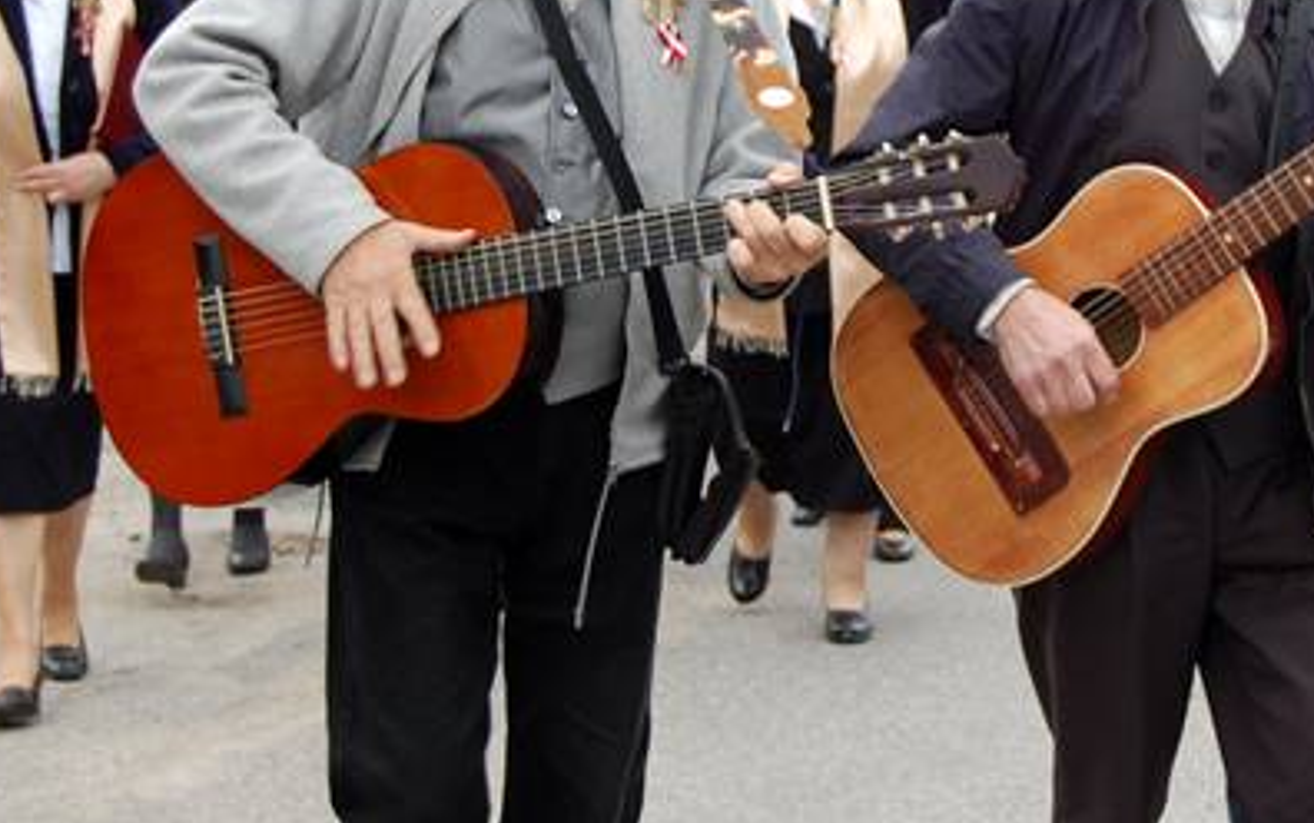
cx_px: 843
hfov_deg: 18.7
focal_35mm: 111
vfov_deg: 11.8
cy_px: 244
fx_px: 3977
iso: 200
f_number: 5.6
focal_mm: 48
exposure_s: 1/125
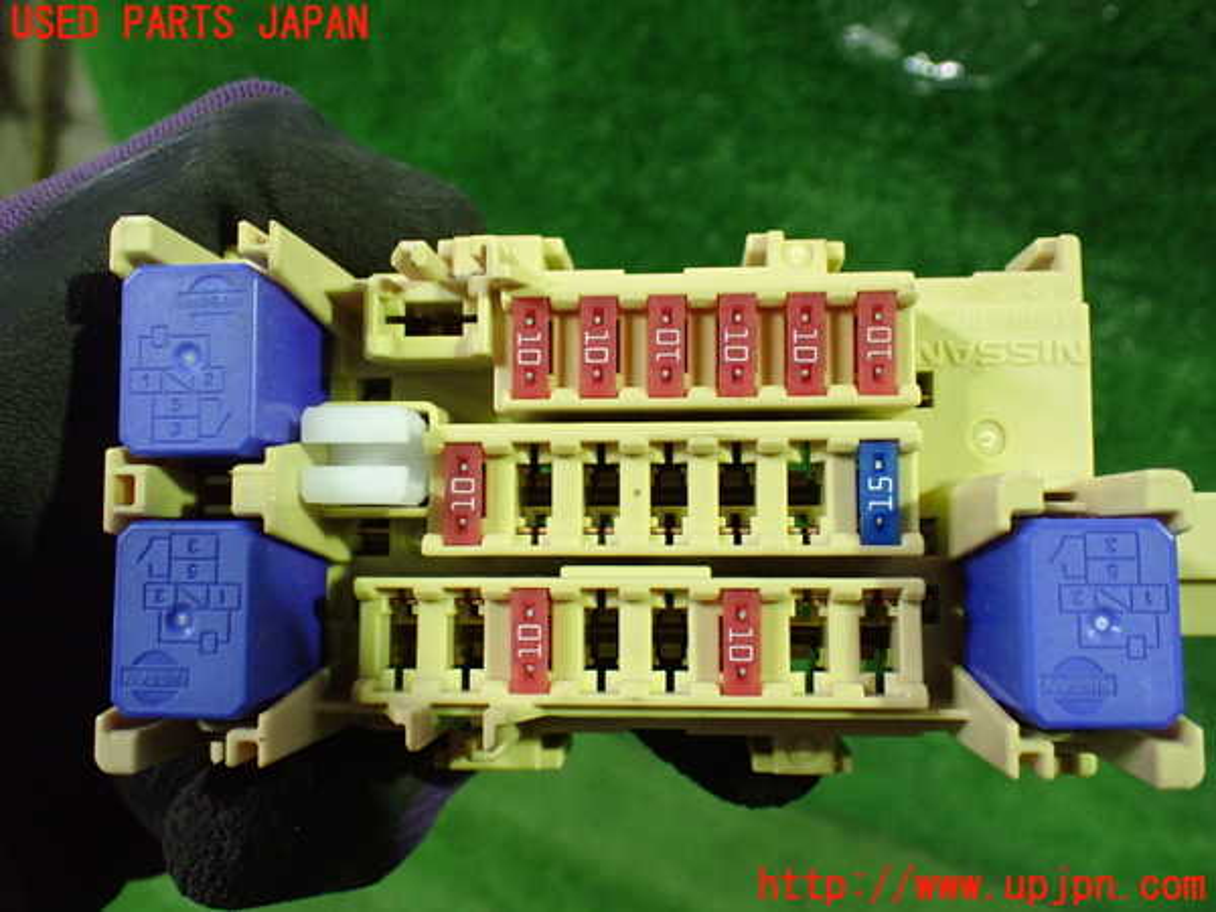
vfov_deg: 46.8
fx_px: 1054
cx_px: 608
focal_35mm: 30
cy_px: 456
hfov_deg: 60.0
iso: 800
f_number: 2.3
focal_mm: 5.4
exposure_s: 1/80
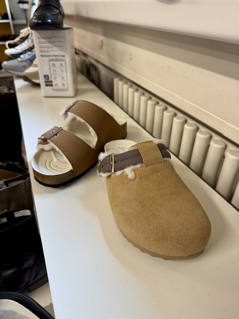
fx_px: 221
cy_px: 160
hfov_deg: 56.8
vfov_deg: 71.6
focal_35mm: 24
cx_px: 120
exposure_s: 1/100
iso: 200
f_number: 1.78
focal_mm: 6.76
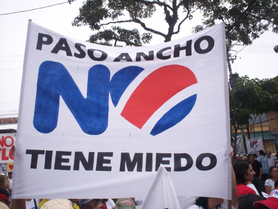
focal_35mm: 36
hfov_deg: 51.4
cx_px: 139
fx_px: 289
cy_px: 104
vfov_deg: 39.6
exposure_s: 1/541
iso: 100
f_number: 4.5
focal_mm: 6
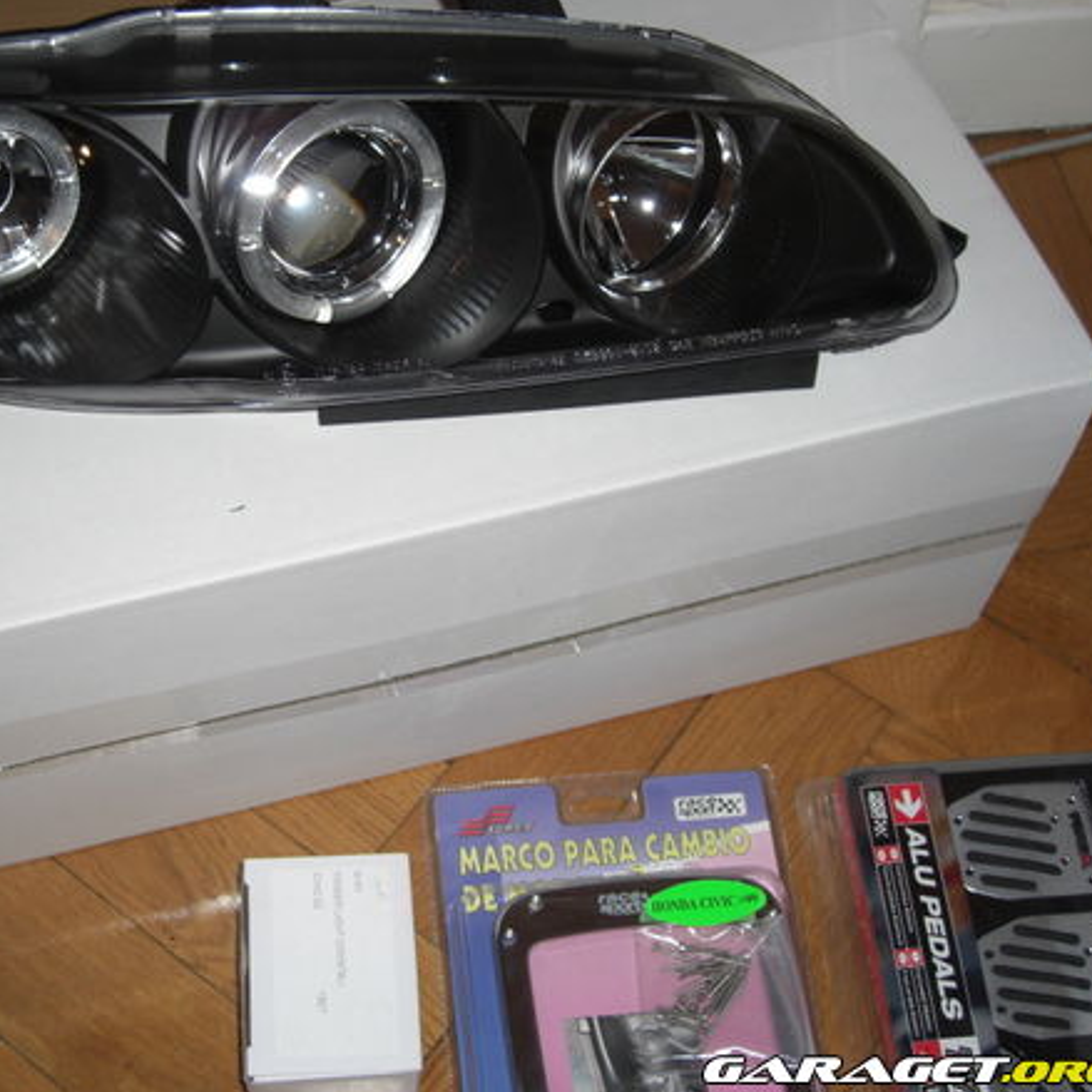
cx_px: 333
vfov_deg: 34.7
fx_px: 1749
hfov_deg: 34.2
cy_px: 497
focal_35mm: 49
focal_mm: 7.9
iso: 100
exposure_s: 1/60
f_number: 2.8
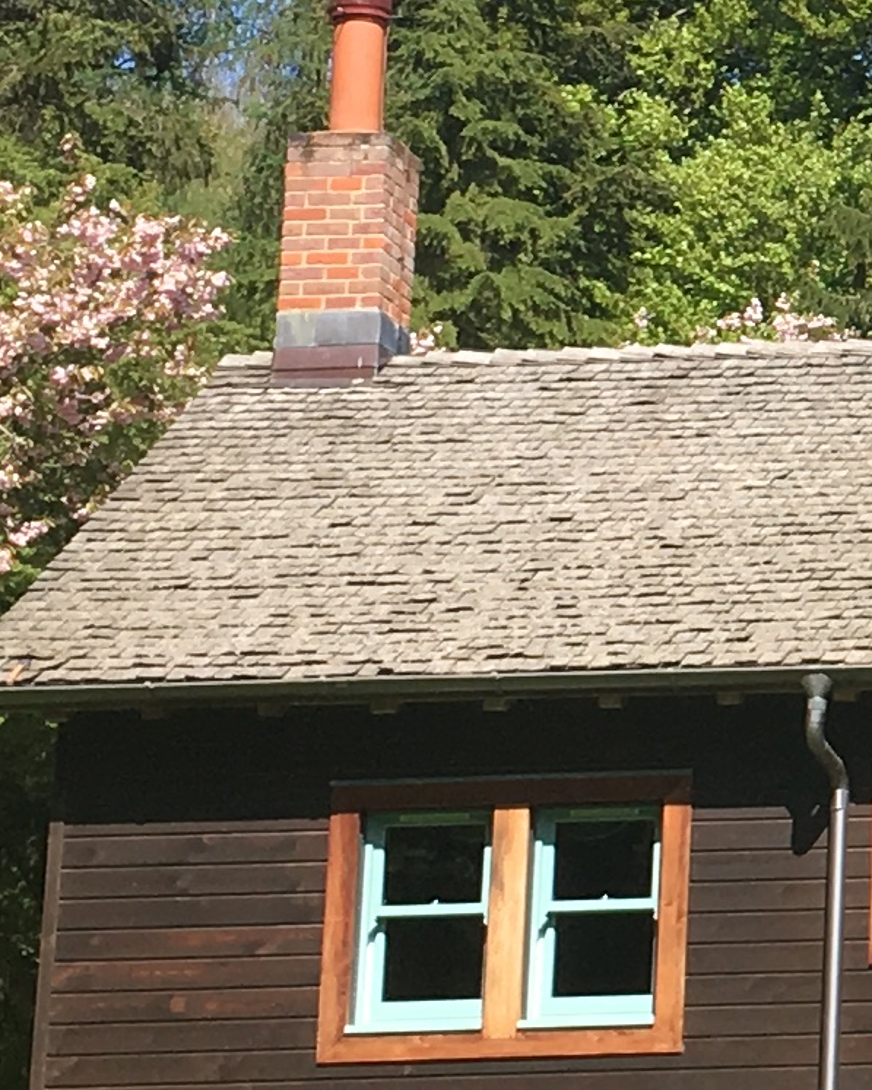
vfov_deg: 12.5
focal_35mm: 153
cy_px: 210
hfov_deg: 9.3
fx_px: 4935
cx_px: 1875
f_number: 2.2
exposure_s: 1/845
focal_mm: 4.15
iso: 25
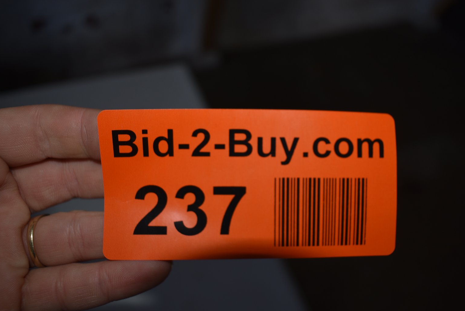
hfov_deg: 61.7
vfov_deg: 43.6
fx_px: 388
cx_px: 257
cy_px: 172
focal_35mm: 30
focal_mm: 18
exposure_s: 1/160
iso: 100
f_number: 3.5
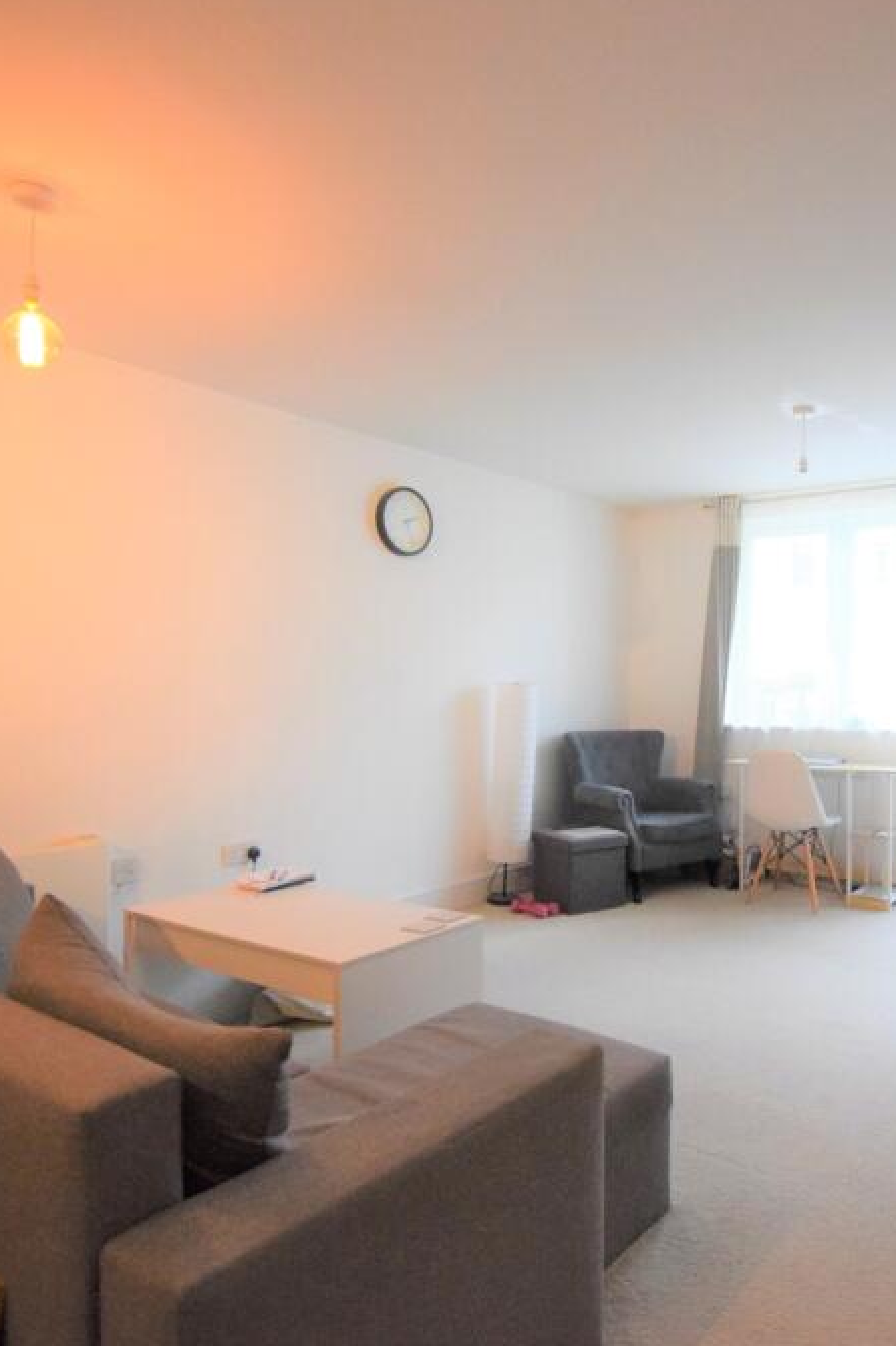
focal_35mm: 23
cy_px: 664
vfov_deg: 76.1
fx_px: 859
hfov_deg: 53.4
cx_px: 632
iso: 3200
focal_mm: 10
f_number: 3.5
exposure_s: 1/350
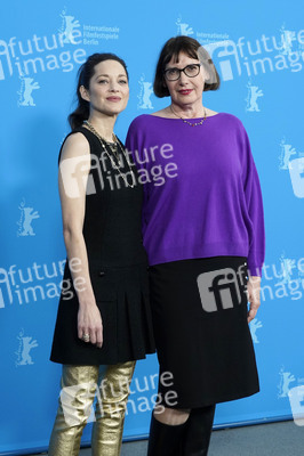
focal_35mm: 53
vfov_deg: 37.5
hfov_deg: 25.5
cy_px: 228
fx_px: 672
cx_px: 152
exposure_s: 1/160
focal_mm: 53
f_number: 5.6
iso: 2000
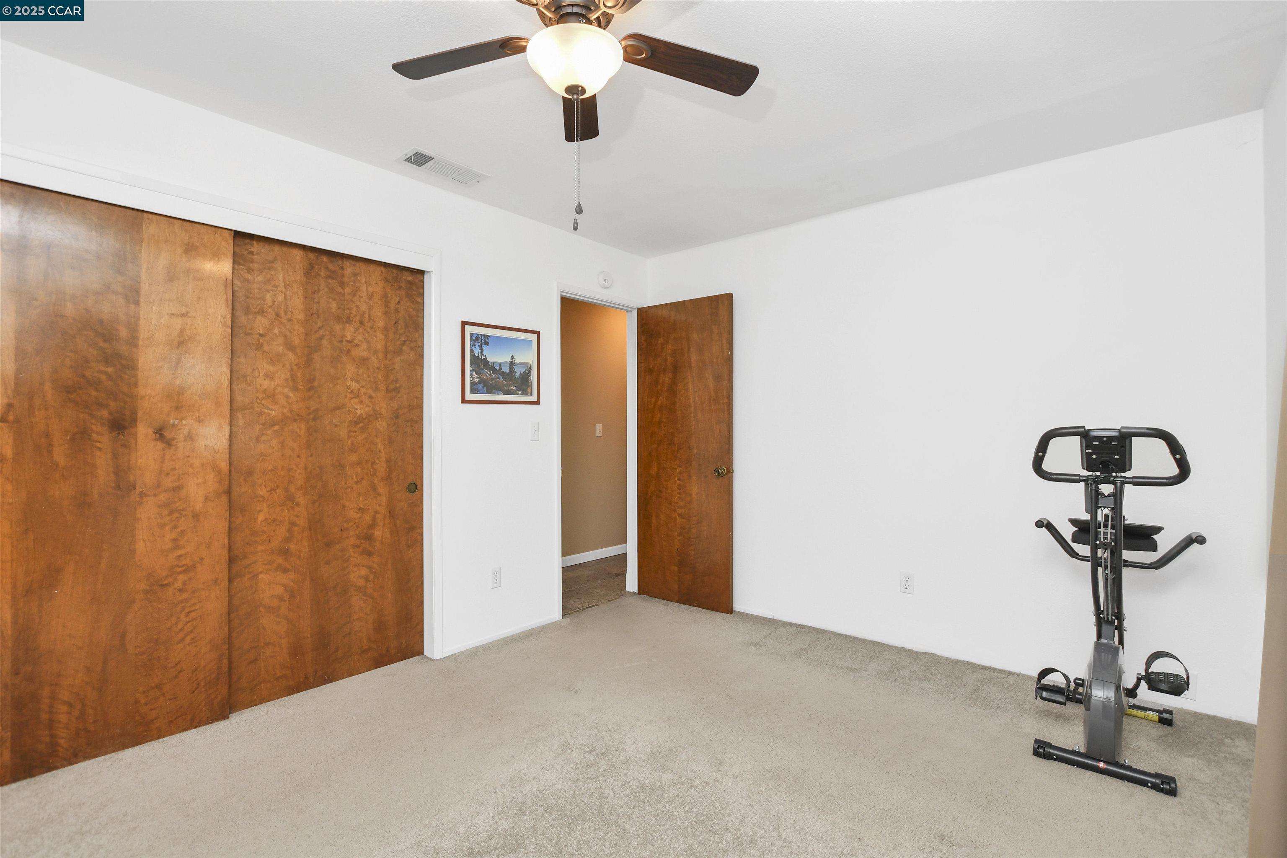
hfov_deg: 100.4
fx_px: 536
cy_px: 429
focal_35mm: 15
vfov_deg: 77.3
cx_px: 644
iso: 250
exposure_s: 1/60
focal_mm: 10
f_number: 4.5
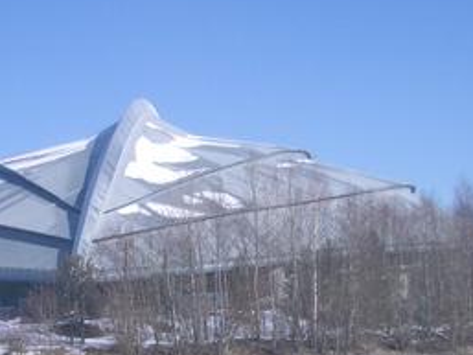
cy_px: 237
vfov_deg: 16.9
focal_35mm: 87
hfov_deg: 22.4
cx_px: 173
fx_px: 1189
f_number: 4.3
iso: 50
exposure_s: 1/500
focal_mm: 5.8
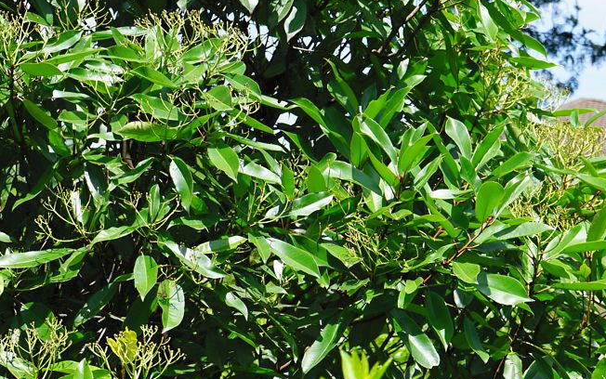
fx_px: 2230
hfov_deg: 15.5
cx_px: 349
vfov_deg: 9.7
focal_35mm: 135
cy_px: 268
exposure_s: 1/125
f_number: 8
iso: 100
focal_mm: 70
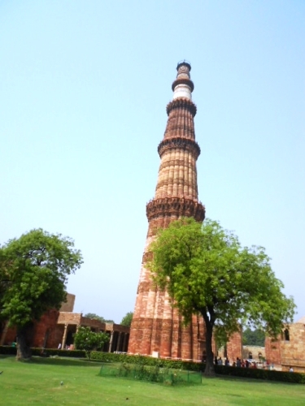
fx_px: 305
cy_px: 203
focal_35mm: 26
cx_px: 152
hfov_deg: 53.1
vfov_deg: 67.3
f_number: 3.2
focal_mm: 4.6
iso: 80
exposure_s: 1/1250
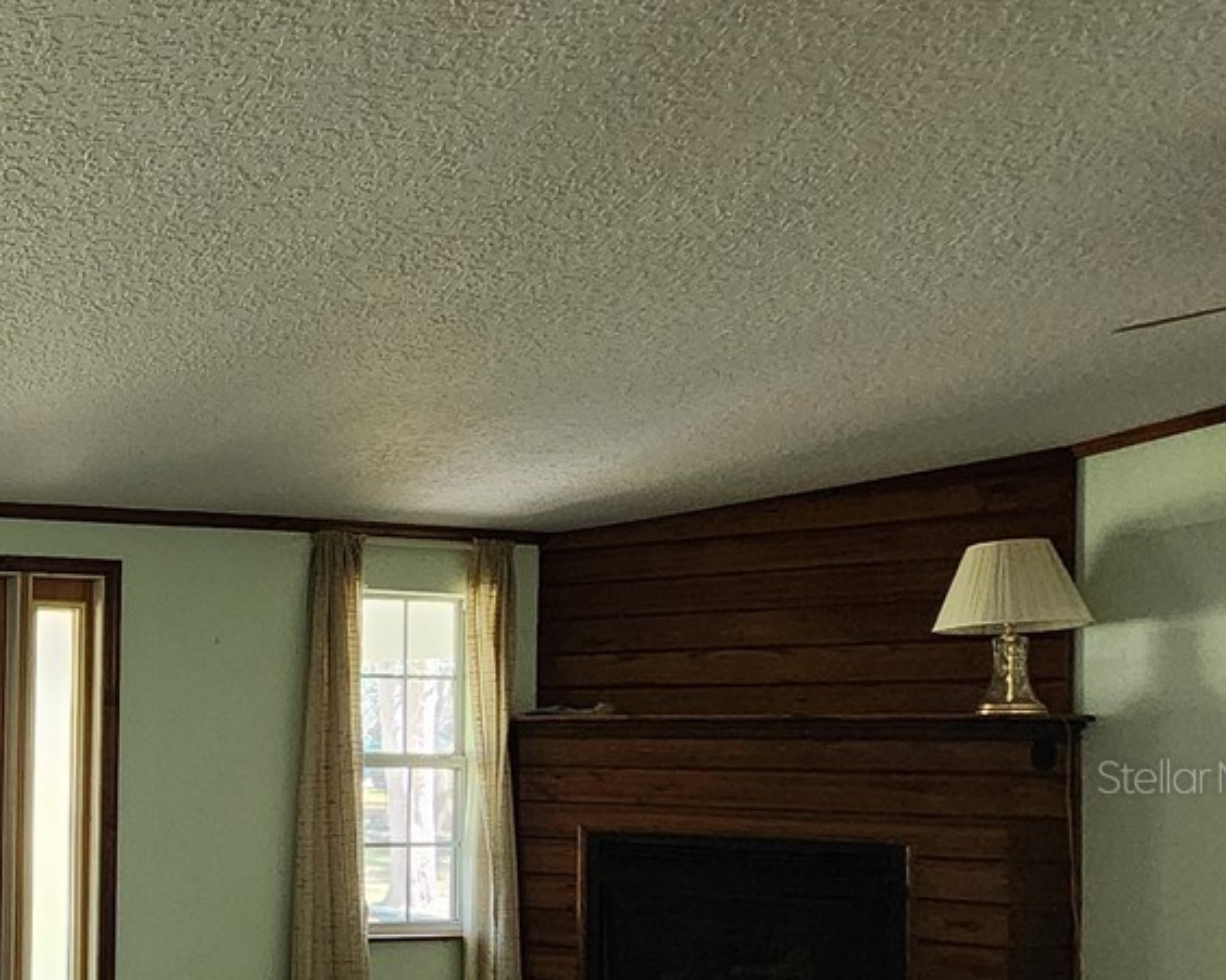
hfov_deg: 33.4
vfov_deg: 39.6
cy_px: 776
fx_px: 1306
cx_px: -437
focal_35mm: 36
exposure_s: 1/60
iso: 250
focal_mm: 2.2
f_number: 2.2
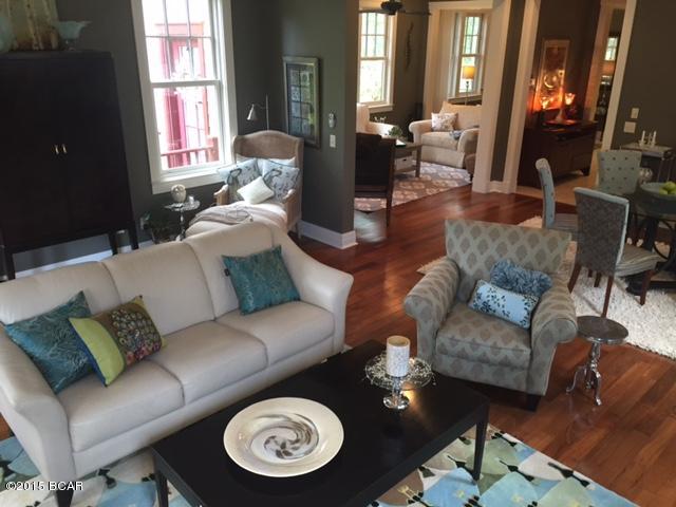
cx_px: 338
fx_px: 566
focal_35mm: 29
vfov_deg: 48.2
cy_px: 254
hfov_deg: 61.7
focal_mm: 4.15
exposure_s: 1/30
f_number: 2.2
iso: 125
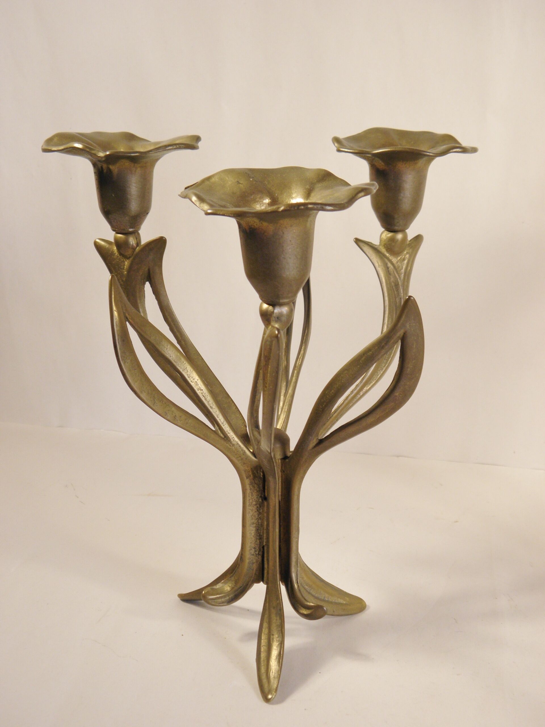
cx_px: 272
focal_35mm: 47
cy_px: 364
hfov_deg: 30.9
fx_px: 987
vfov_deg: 40.4
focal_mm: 8.6
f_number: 3.9
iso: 100
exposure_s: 1/80
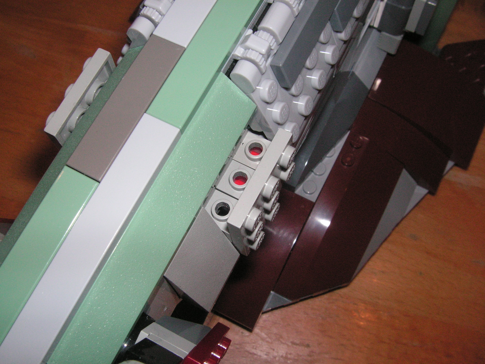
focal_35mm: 38
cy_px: 182
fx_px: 532
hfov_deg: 49.0
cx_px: 242
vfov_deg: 37.7
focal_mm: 6.3
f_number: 6.6
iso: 160
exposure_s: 1/45
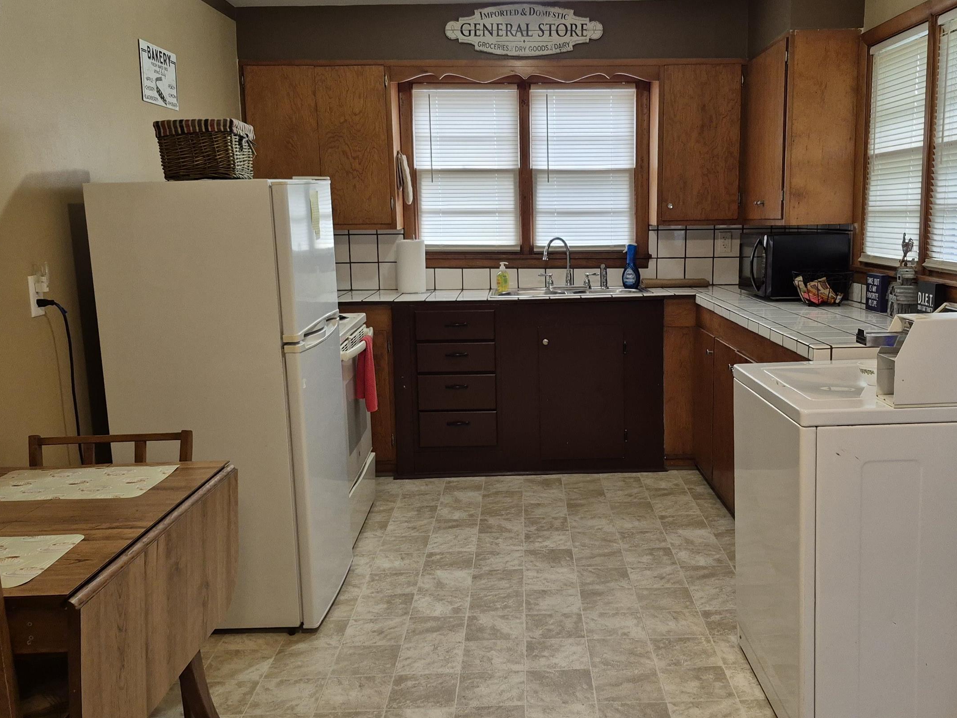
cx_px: 517
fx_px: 912
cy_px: 342
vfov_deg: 42.9
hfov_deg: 55.3
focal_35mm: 33
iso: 250
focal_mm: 5.4
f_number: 1.8
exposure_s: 1/120
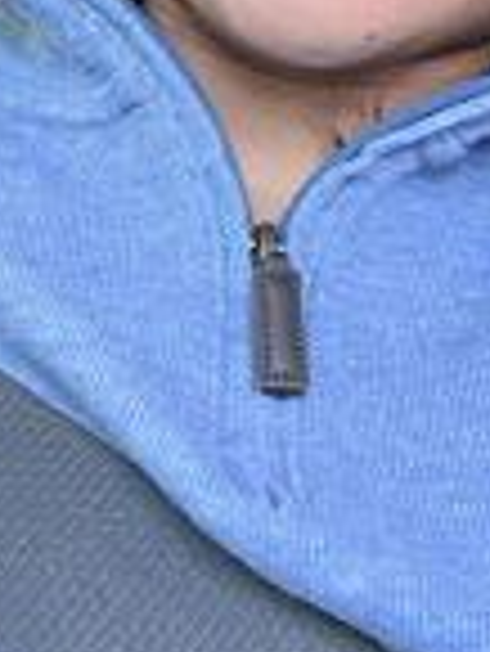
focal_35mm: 91
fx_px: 1715
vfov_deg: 19.3
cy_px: -270
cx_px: 310
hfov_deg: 16.2
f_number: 1.9
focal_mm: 2.69
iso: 80
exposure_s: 1/102
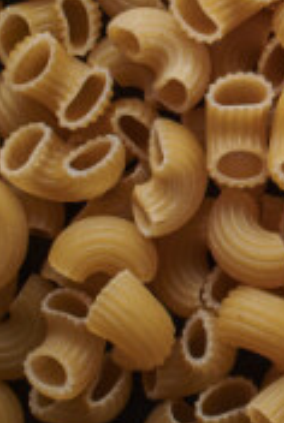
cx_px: 953
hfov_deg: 5.6
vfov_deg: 8.8
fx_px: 2675
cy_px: -209
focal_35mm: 227
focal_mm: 50
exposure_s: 1/100
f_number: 8
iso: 160
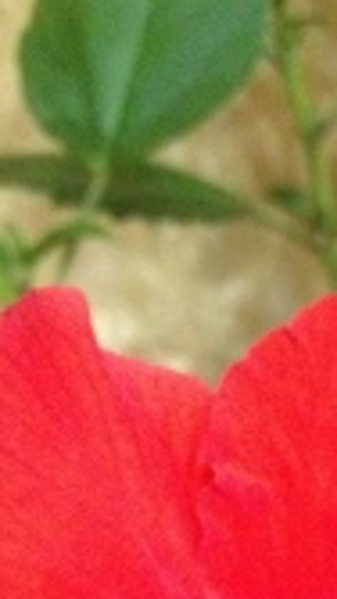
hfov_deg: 10.6
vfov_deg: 17.7
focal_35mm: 114
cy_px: 760
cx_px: 264
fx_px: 1810
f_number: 2.4
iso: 640
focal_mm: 4.28
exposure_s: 1/15
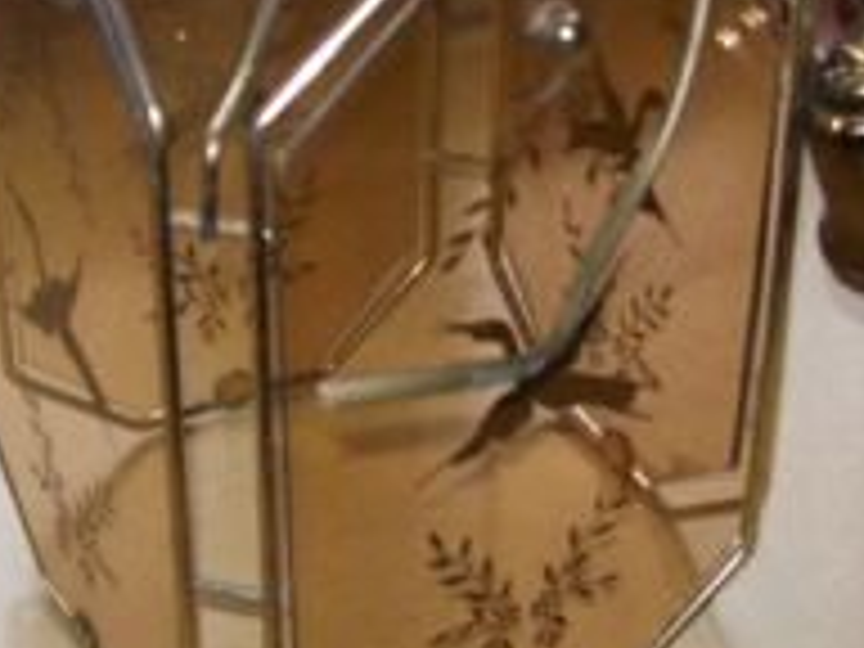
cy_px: 130
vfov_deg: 16.3
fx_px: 2246
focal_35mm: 90
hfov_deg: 21.8
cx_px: 436
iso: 200
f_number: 2.7
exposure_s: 1/64
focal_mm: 6
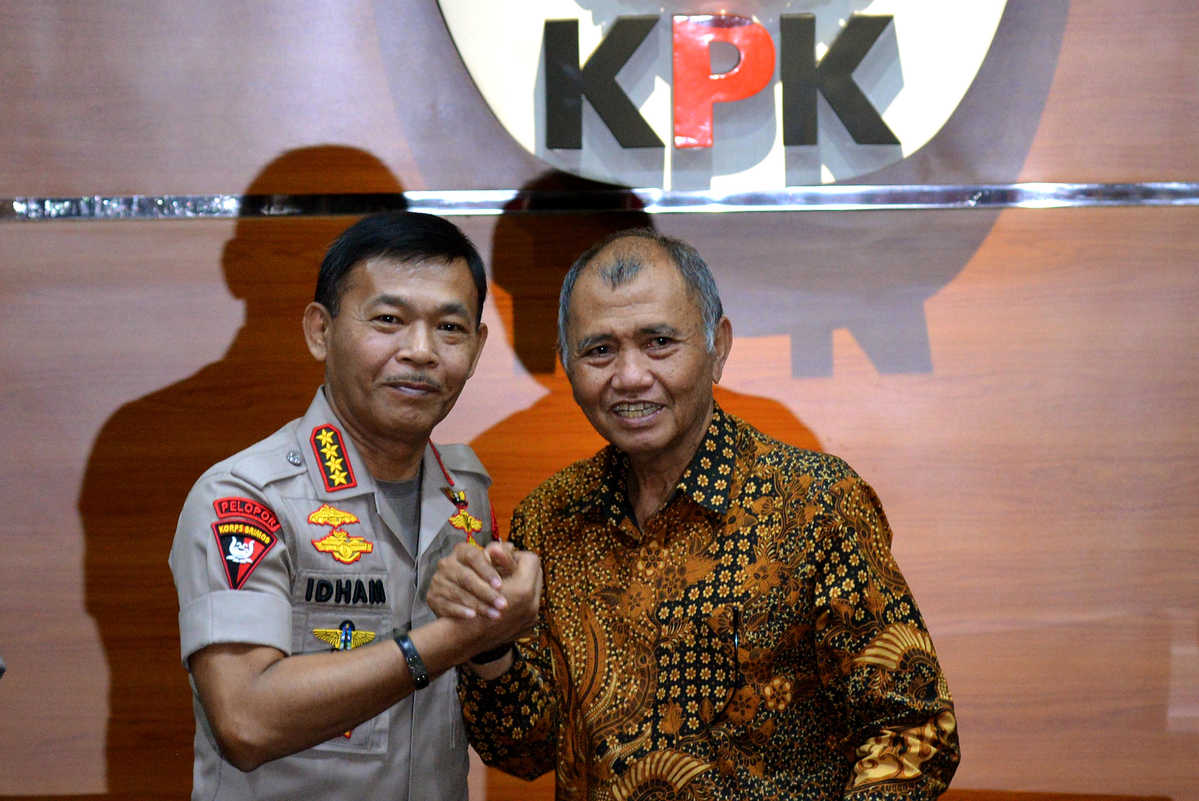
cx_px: 600
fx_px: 3998
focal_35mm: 120
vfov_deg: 11.4
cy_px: 400
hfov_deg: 17.1
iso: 2500
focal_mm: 120
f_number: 4
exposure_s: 1/125
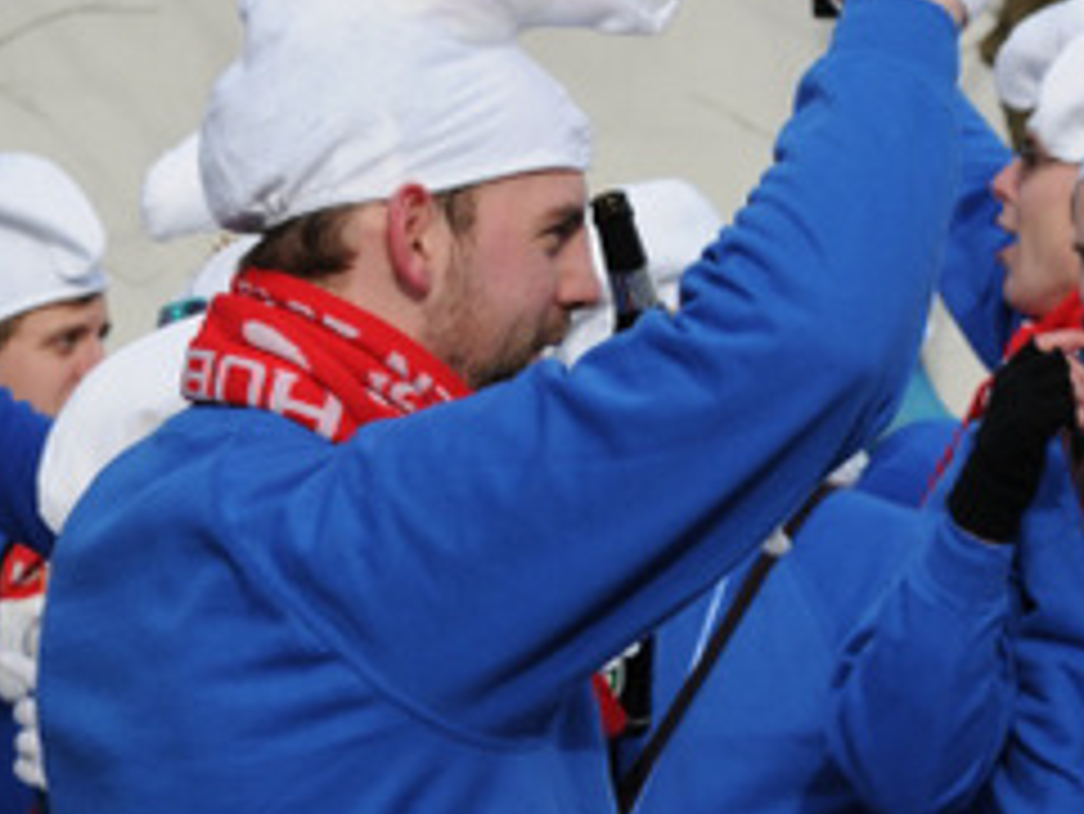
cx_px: 634
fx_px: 6548
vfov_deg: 7.1
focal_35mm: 209
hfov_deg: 9.5
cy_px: 535
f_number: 9
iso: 200
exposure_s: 1/320
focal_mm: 70
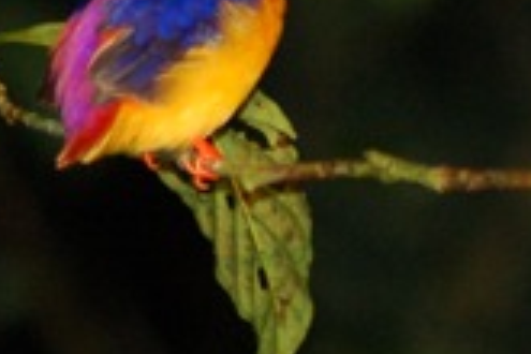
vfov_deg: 1.5
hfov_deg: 2.3
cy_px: 16
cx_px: 573
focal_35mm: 903
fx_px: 13317
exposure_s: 1/60
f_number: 4.8
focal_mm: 155
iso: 800
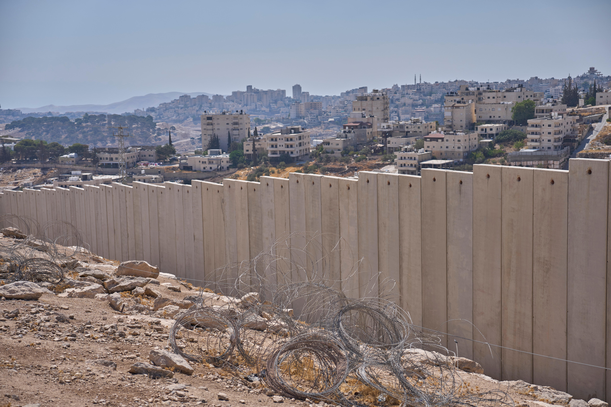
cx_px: 306
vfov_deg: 27.0
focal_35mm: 50
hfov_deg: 39.6
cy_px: 204
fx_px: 849
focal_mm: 50
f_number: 2.8
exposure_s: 1/8000
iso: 200
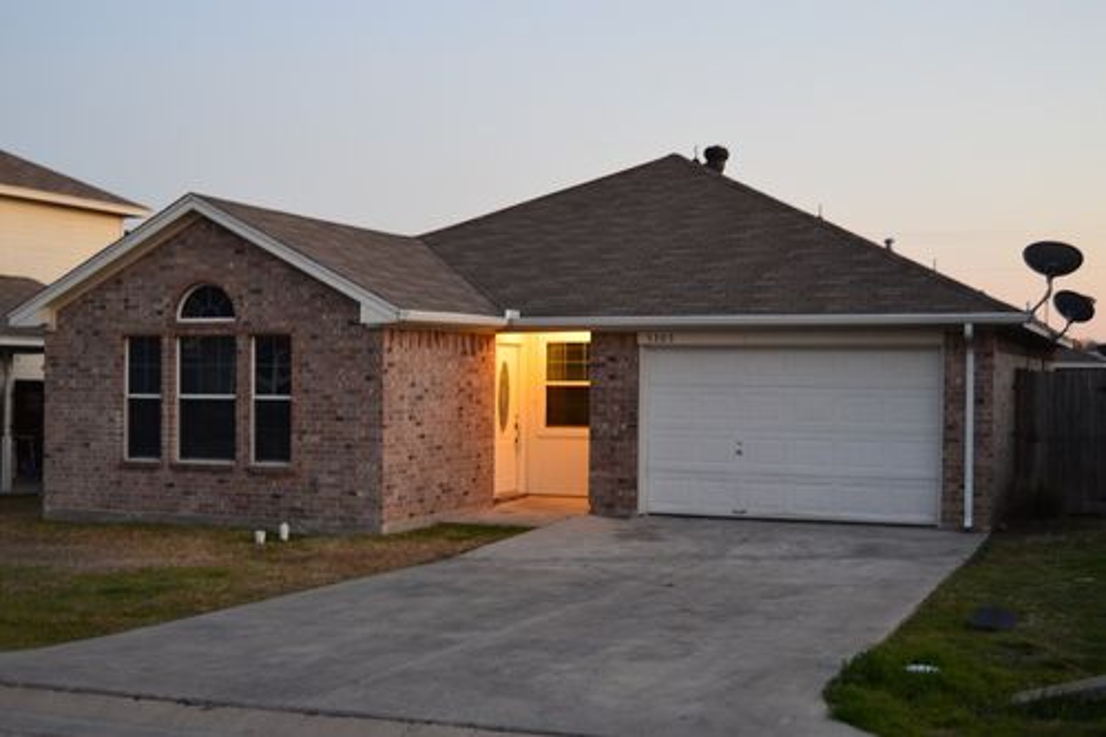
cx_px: 553
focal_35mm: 45
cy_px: 368
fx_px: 1382
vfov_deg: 29.8
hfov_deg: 43.6
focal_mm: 30
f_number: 4.2
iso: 800
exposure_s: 1/13
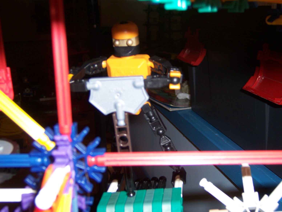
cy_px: 106
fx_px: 399
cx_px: 141
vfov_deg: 29.7
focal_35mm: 49
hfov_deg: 38.9
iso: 80
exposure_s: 1/60
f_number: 3.4
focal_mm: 8.2
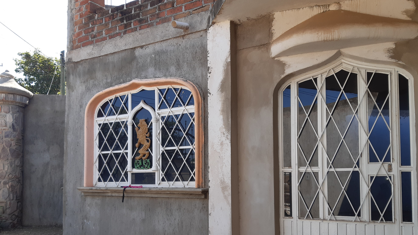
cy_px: 157
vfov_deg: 35.3
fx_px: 366
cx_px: 213
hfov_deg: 59.5
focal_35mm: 33
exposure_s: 1/534
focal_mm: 3.92
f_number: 1.7
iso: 100
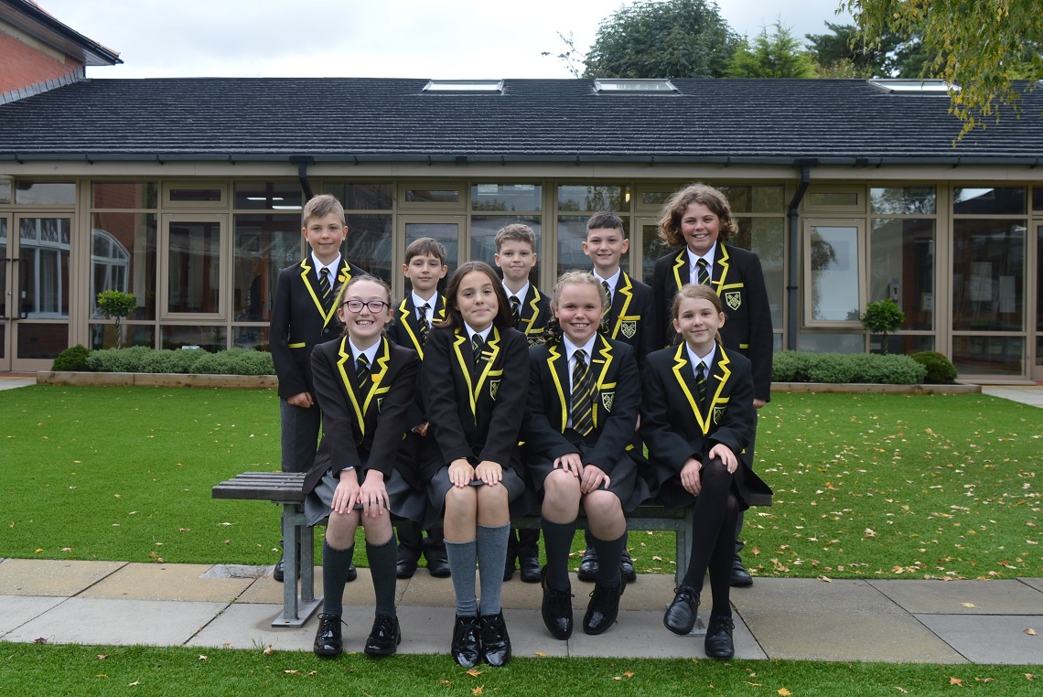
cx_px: 522
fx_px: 870
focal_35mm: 30
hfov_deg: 61.9
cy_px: 348
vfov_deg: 43.7
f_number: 5.6
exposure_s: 1/125
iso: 110
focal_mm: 20
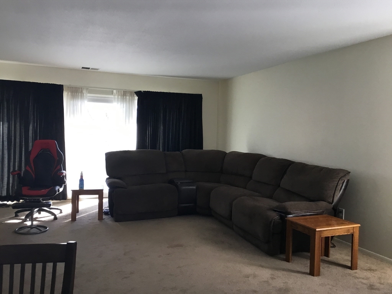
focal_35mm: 31
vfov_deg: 45.4
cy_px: 147
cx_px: 196
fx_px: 351
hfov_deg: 58.4
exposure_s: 1/40
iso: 32
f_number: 2.4
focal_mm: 3.3
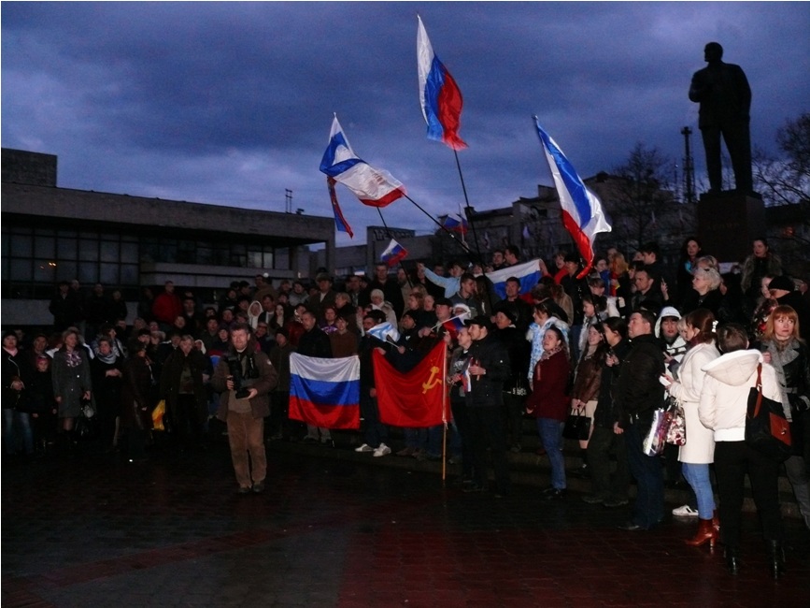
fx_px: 819
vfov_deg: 40.7
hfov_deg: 52.6
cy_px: 304
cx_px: 405
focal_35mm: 35
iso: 400
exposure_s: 1/30
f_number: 2.8
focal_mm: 7.4
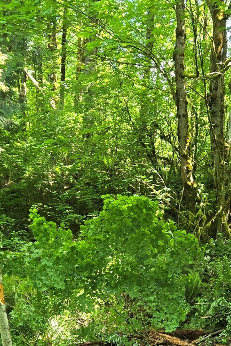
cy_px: 250
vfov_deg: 37.4
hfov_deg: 25.8
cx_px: 157
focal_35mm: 52
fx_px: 500
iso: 160
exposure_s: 1/180
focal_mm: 5.4
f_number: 1.8
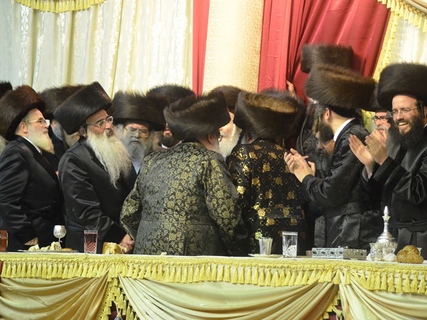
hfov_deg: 13.1
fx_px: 1862
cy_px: 160
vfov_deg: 9.8
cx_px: 194
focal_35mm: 151
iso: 3200
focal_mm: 92
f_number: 4.5
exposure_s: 1/100
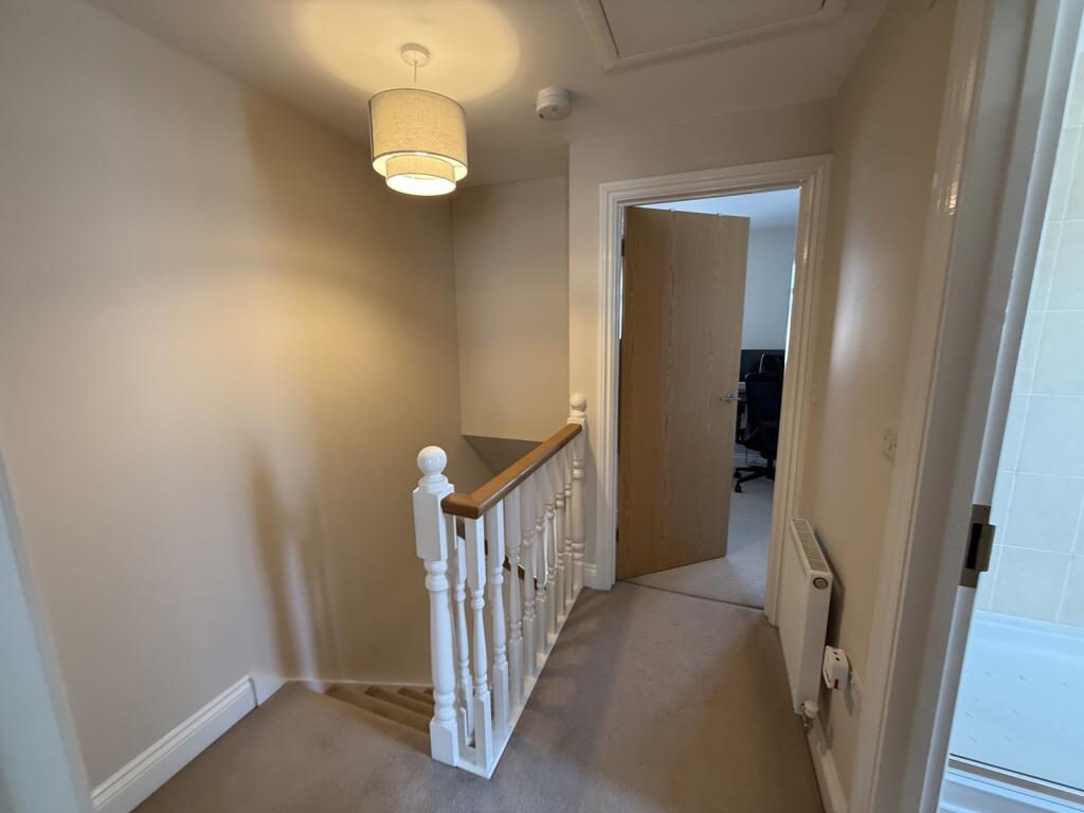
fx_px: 438
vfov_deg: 85.7
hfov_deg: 102.1
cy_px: 406
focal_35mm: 14
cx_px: 542
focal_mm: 2.22
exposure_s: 1/50
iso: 160
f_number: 2.2
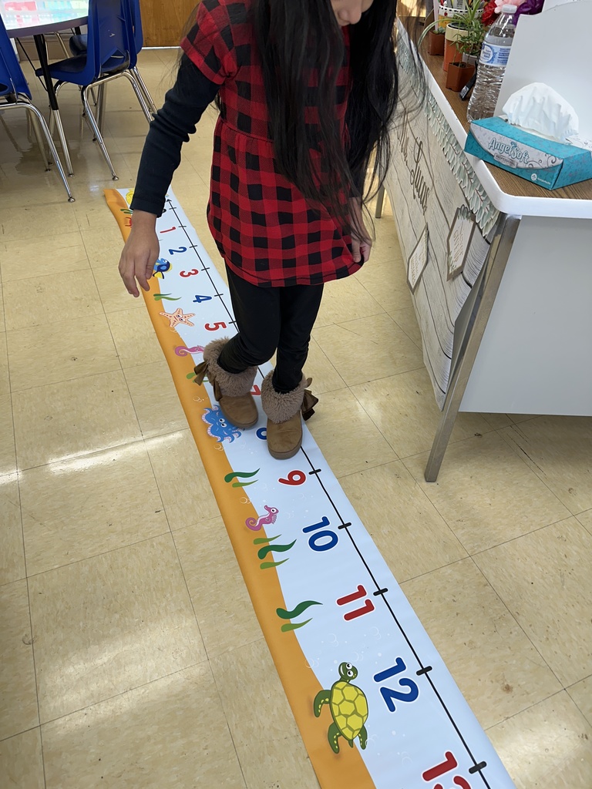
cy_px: 394
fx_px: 547
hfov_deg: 56.8
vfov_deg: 71.6
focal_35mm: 24
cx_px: 296
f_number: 1.78
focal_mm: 6.86
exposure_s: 1/120
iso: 64
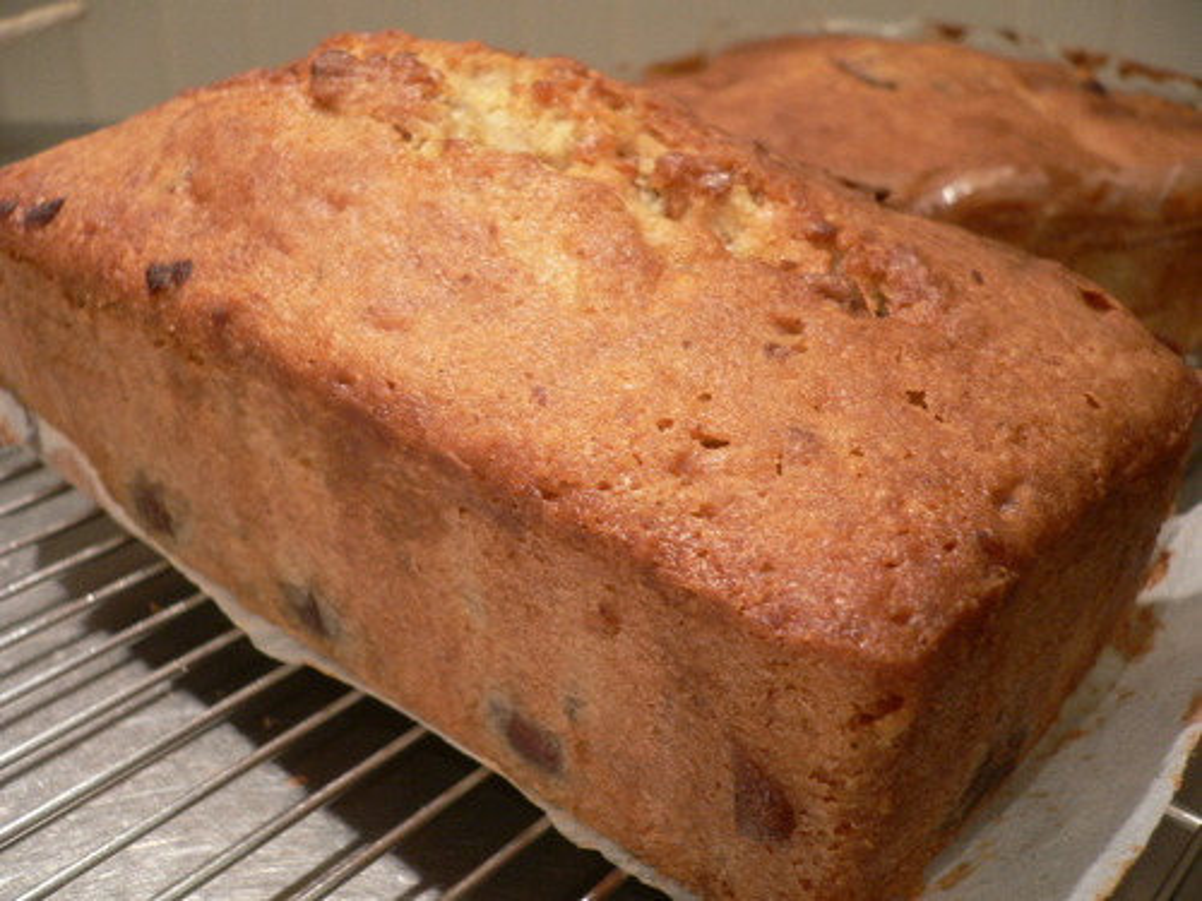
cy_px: 450
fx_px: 1215
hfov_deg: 52.6
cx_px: 601
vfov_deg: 40.7
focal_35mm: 35
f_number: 2.8
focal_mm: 5.8
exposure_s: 1/10
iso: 100
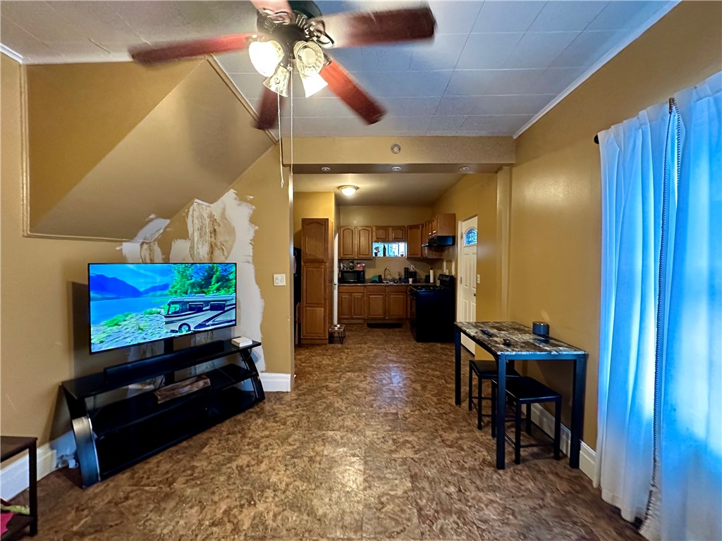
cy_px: 270
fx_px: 292
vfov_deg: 85.7
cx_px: 361
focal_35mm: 14
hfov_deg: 102.1
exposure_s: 1/60
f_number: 2.2
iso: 1000
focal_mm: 2.22
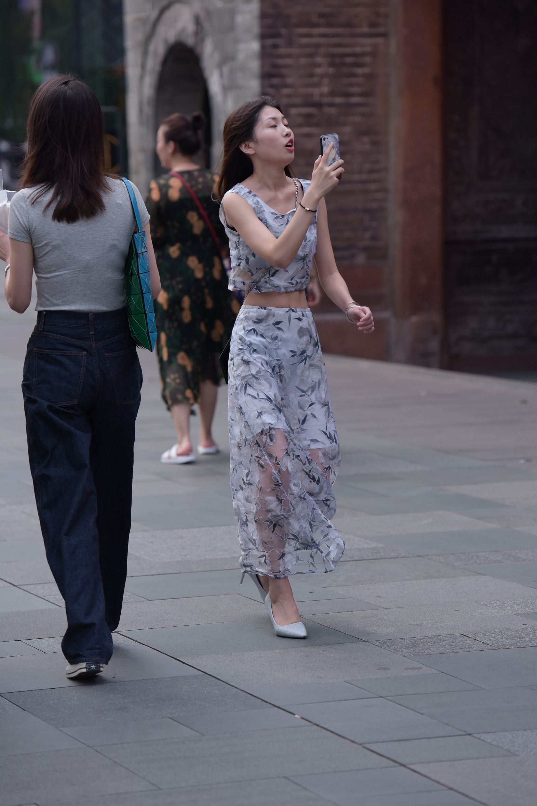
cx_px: 268
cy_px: 403
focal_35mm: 150
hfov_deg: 9.2
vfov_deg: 13.7
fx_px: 3355
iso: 800
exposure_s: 1/800
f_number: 4
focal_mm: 150
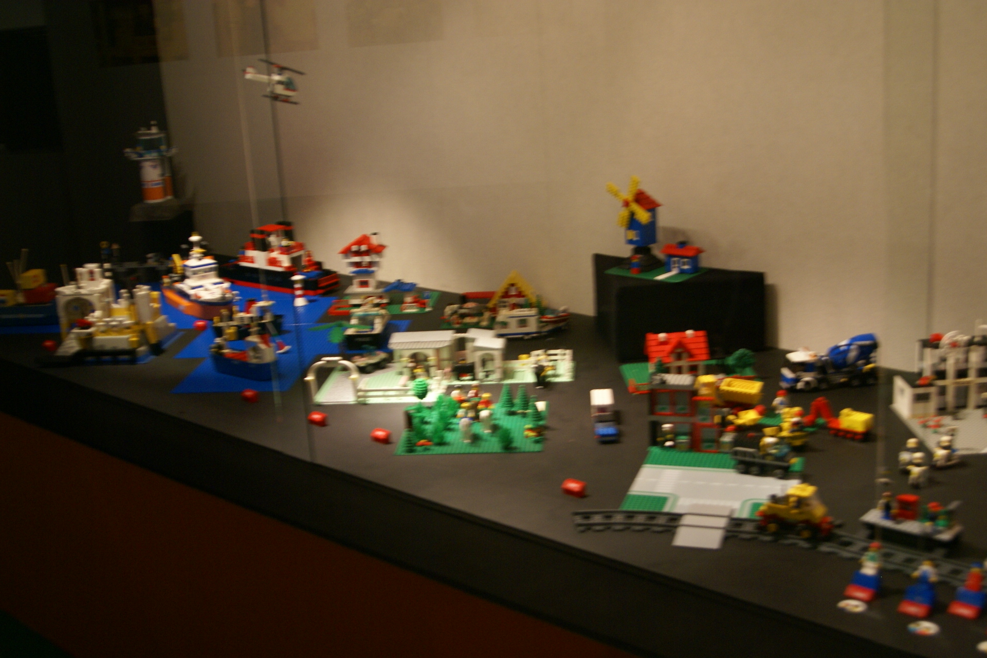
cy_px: 329
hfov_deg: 46.4
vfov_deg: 31.9
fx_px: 1151
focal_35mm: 42
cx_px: 494
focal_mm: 28
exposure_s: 1/15
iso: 400
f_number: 4
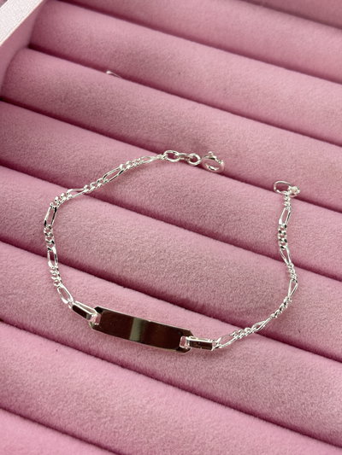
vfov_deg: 36.8
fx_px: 685
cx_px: 171
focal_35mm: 52
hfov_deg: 28.0
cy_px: 228
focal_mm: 5.96
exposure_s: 1/44
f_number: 1.6
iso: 160
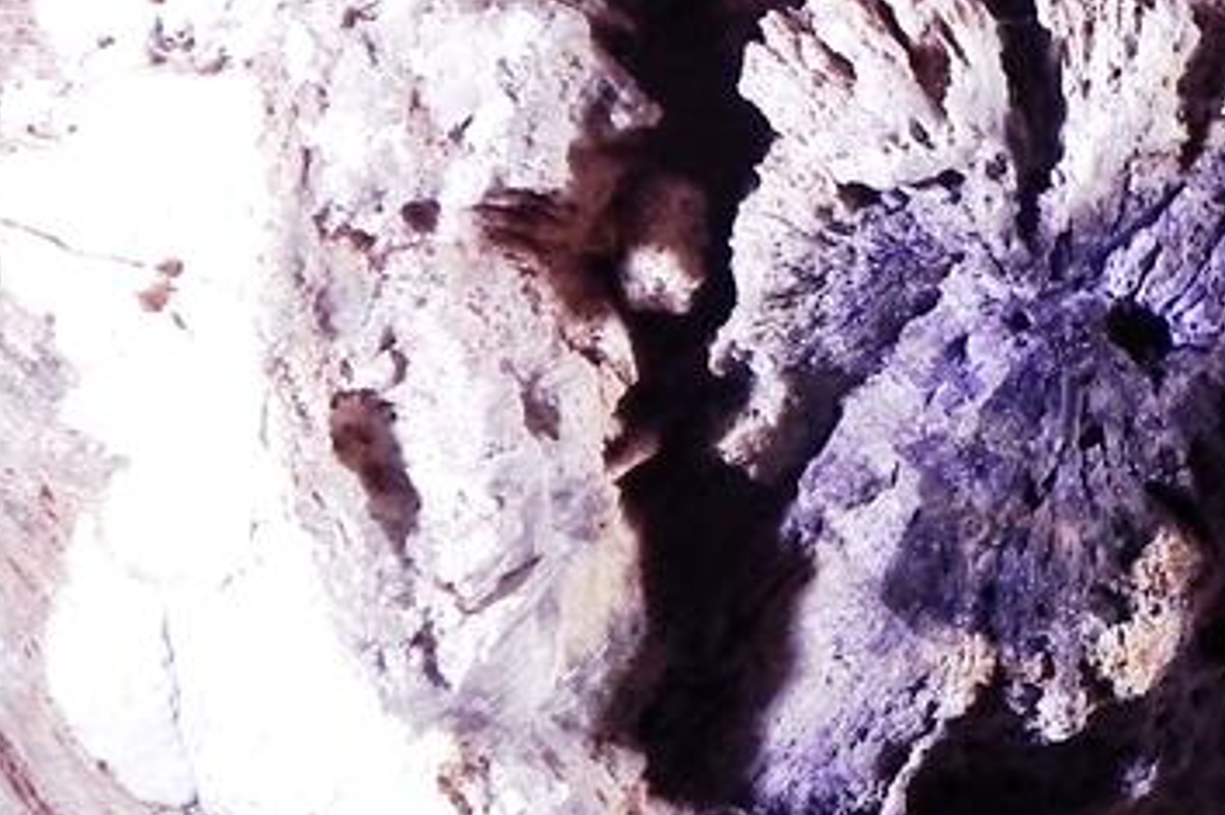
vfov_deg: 5.6
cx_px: 1003
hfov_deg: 8.5
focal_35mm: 243
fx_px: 8265
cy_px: 319
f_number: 3.5
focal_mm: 11.8
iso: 160
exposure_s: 1/97.2
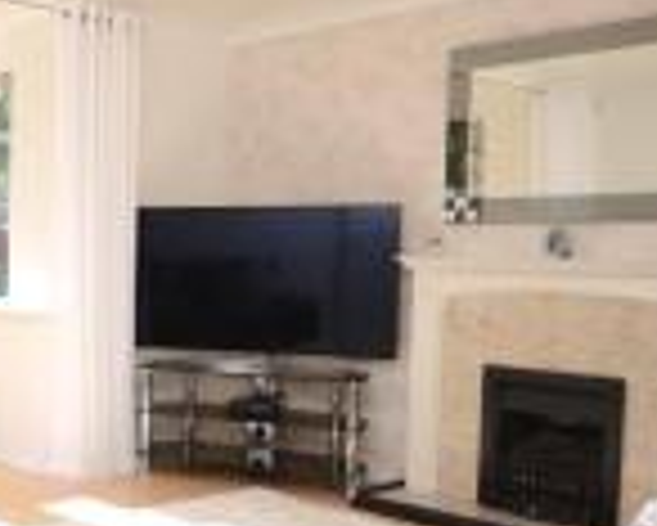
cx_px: 0
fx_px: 983
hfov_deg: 33.8
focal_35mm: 51
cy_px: 299
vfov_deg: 29.9
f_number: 4.2
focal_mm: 11
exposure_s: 1/250
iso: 220
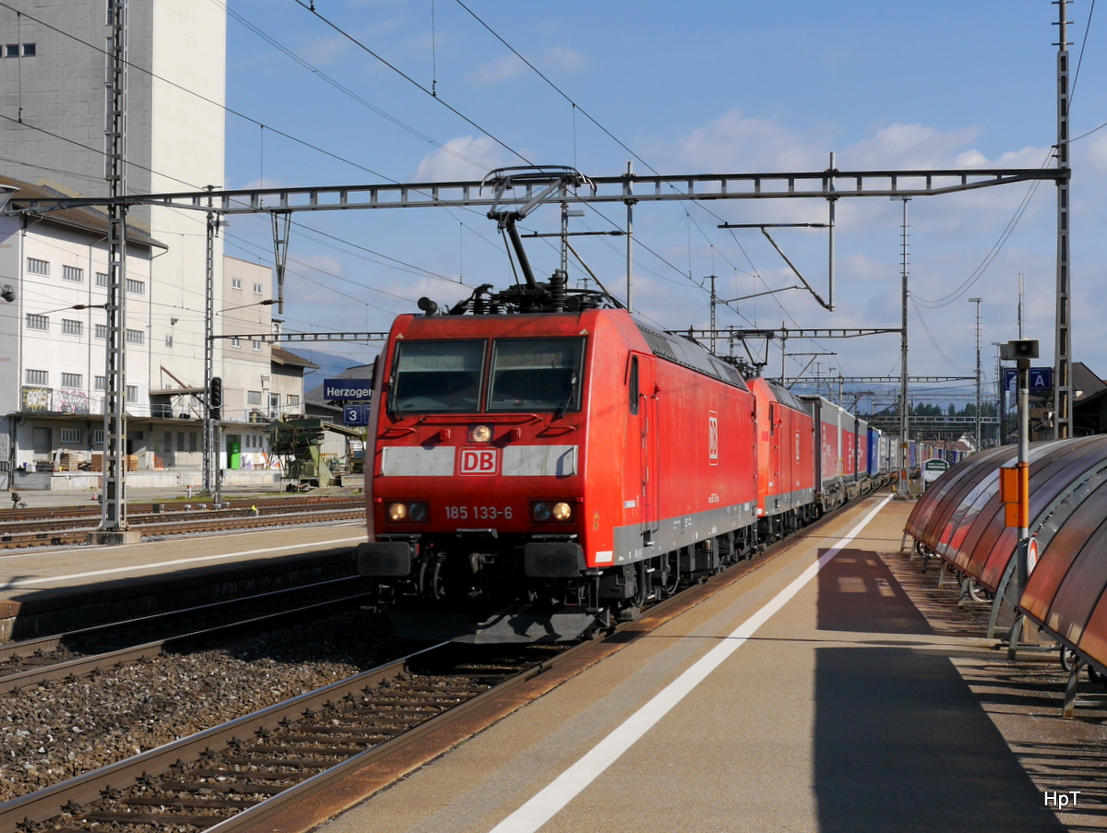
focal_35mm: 40
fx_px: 1281
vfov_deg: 36.0
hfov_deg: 46.7
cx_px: 554
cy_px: 416
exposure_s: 1/400
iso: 160
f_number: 9
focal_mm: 20
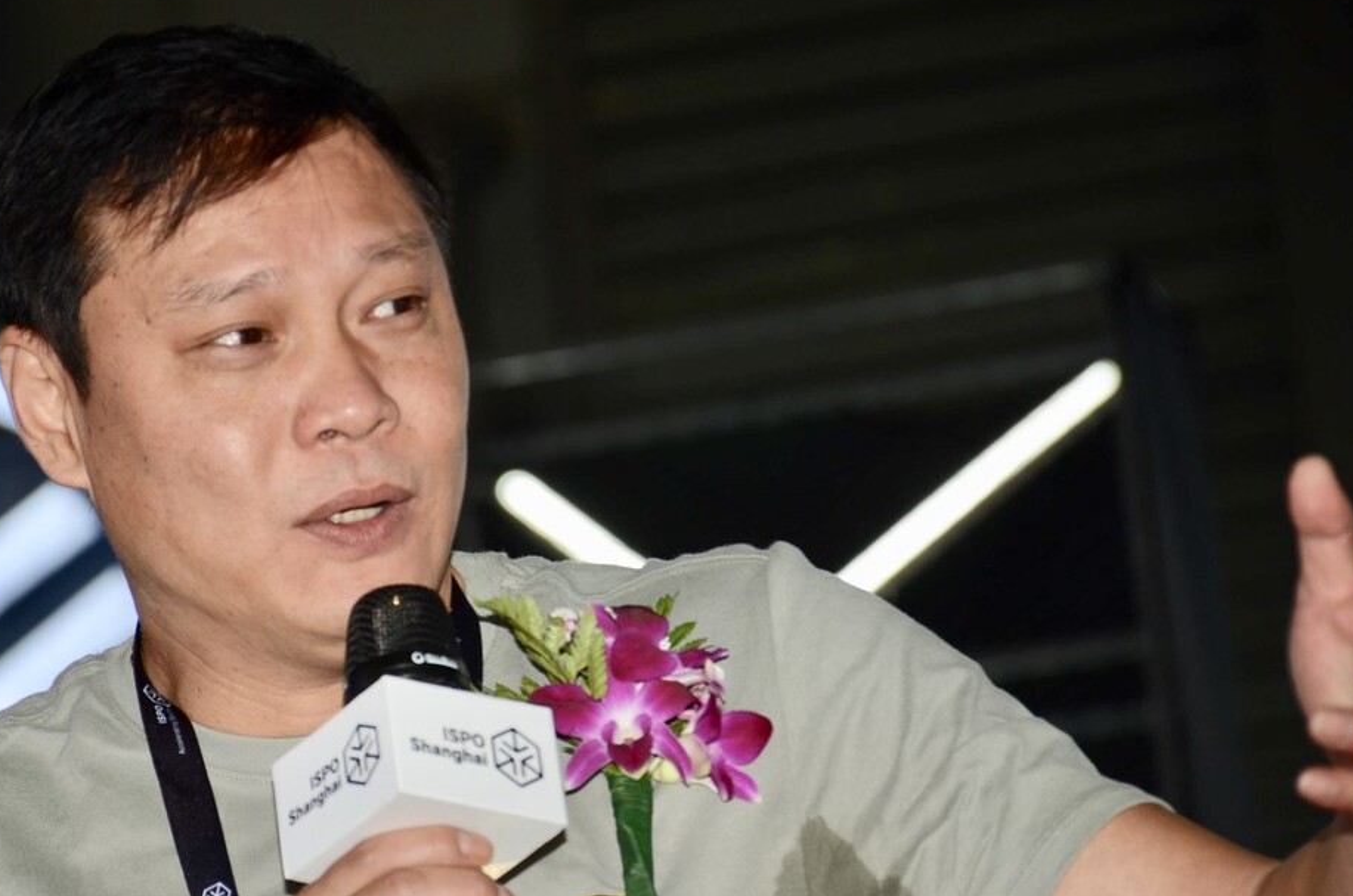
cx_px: 604
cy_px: 517
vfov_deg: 5.0
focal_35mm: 275
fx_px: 10316
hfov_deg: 7.5
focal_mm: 140
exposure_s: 1/250
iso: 500
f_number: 5.6
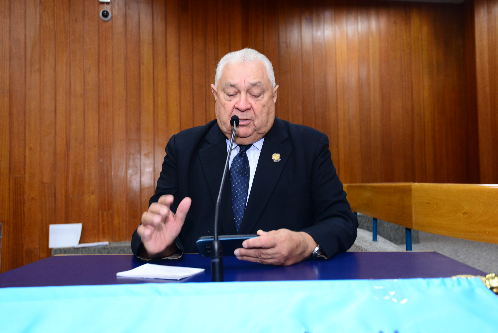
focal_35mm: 35
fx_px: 484
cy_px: 166
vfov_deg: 37.9
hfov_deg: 54.4
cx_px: 249
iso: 1600
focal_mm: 35
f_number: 4.5
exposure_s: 1/60
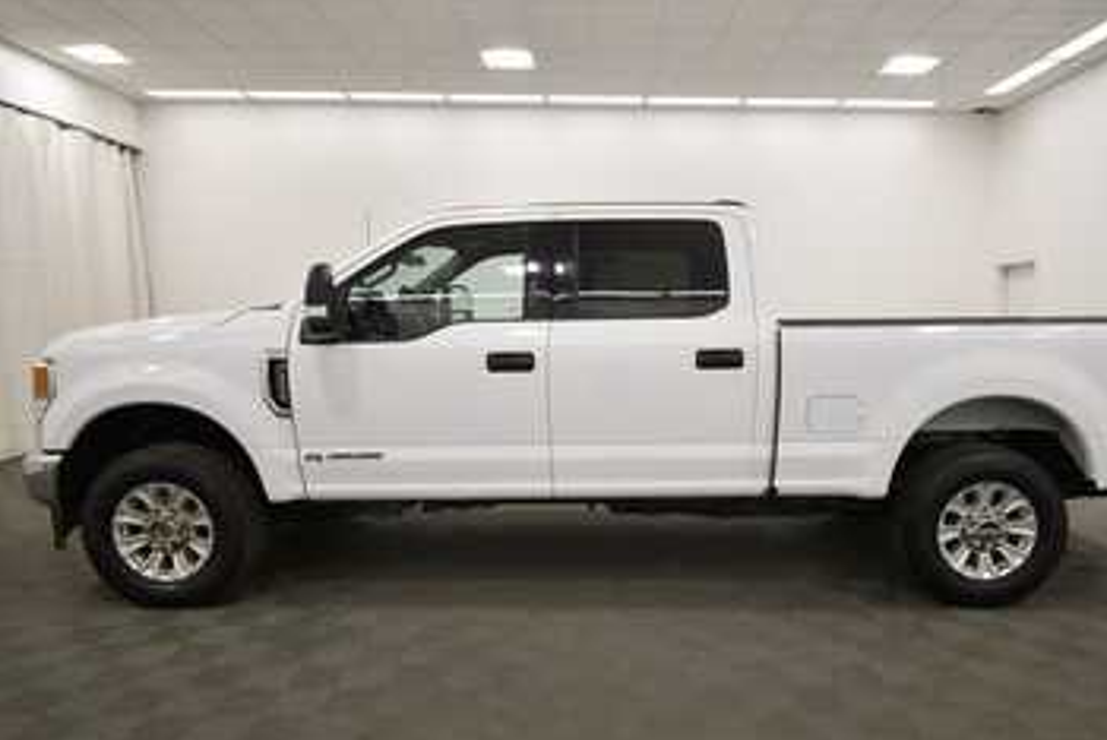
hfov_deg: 73.3
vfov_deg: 53.1
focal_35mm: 24
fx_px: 739
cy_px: 416
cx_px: 629
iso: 800
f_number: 5
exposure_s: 1/250
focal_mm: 14
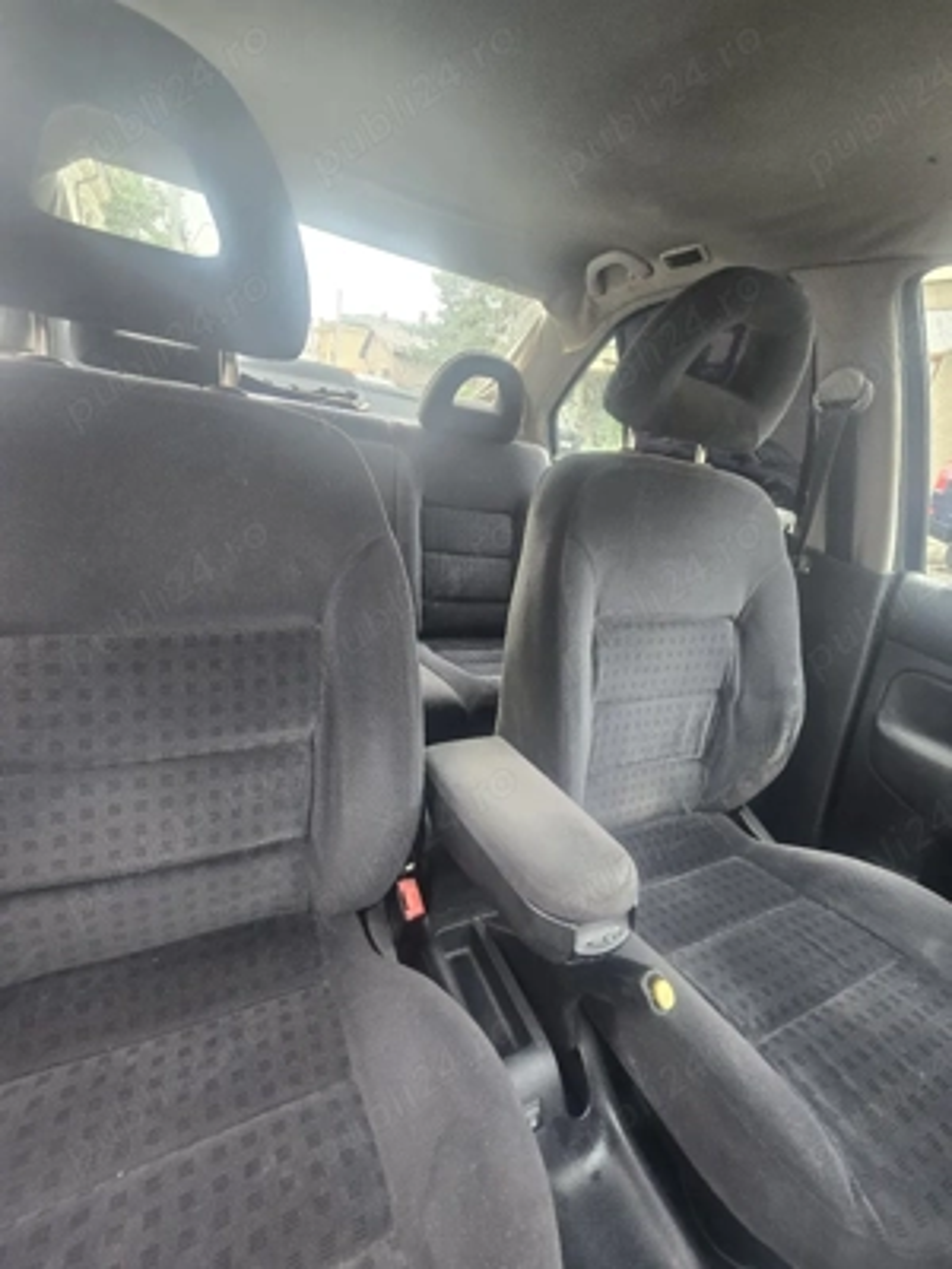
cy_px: 634
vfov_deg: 106.2
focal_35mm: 13
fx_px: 477
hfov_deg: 89.9
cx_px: 476
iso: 160
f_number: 2.2
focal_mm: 2.2
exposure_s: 1/50.3
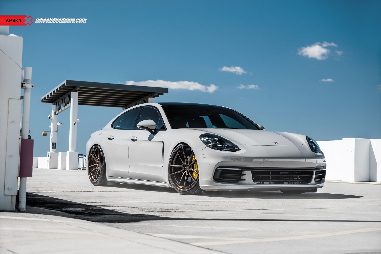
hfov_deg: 28.8
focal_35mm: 70
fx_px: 741
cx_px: 190
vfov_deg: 19.5
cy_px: 127
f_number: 6.3
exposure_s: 1/250
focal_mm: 70
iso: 100
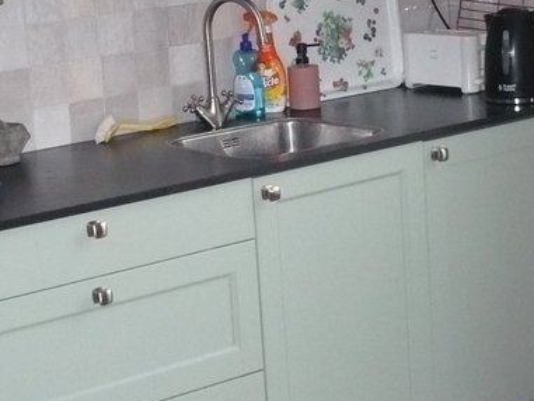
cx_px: 224
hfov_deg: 20.8
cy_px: 60
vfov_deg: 15.6
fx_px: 1451
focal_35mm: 94
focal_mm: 5.8
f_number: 2.8
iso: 400
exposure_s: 1/30
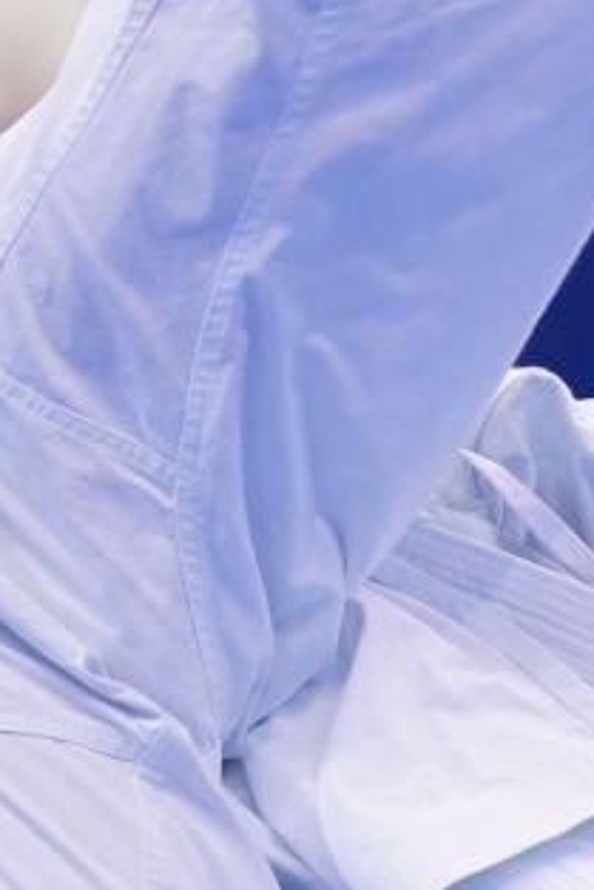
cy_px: 557
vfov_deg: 1.3
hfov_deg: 0.9
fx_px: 37872
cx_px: 588
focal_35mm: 1532
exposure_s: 1/500
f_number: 2.8
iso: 640
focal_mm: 400
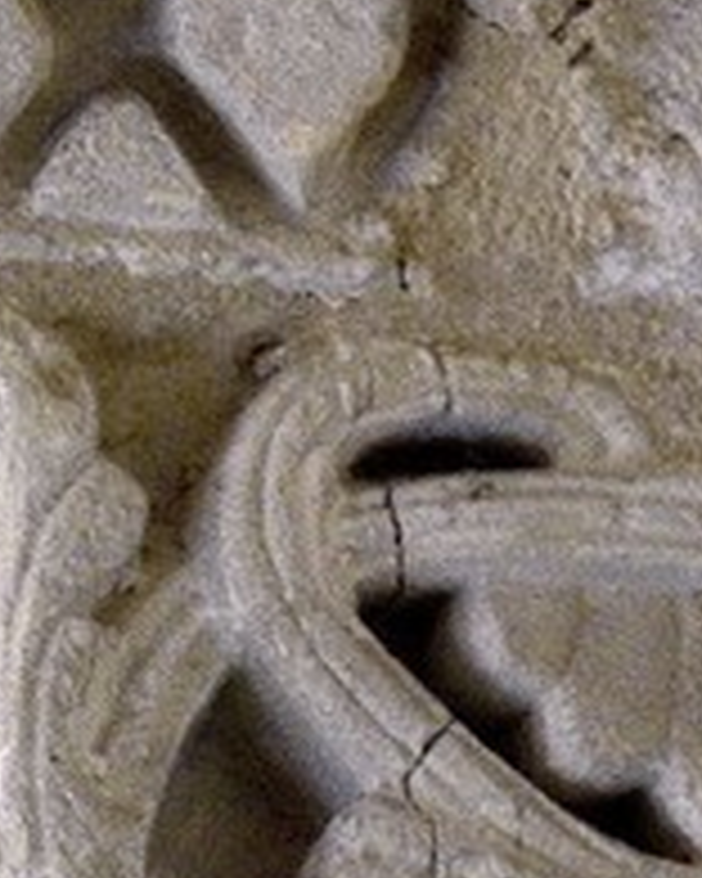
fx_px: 31918
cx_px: 2808
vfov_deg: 1.6
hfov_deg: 1.3
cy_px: 1898
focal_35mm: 1229
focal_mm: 160
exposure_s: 1/10
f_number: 5.6
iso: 3200
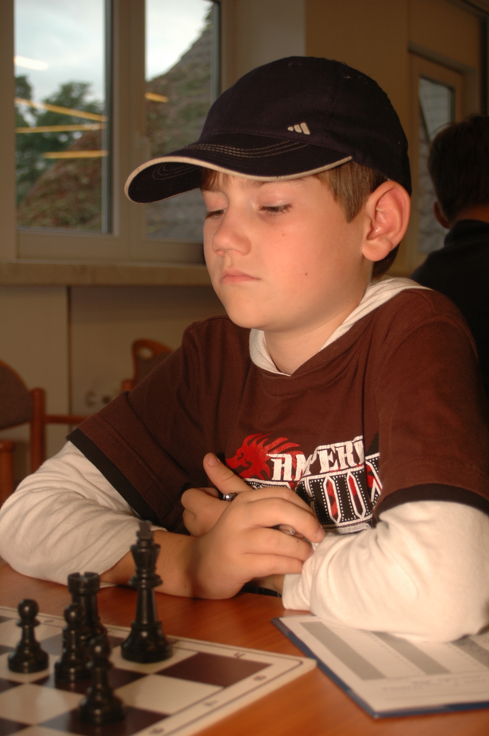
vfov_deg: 33.4
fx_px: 1225
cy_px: 368
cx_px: 244
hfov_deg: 22.6
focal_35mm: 60
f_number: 5.3
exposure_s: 1/60
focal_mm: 40
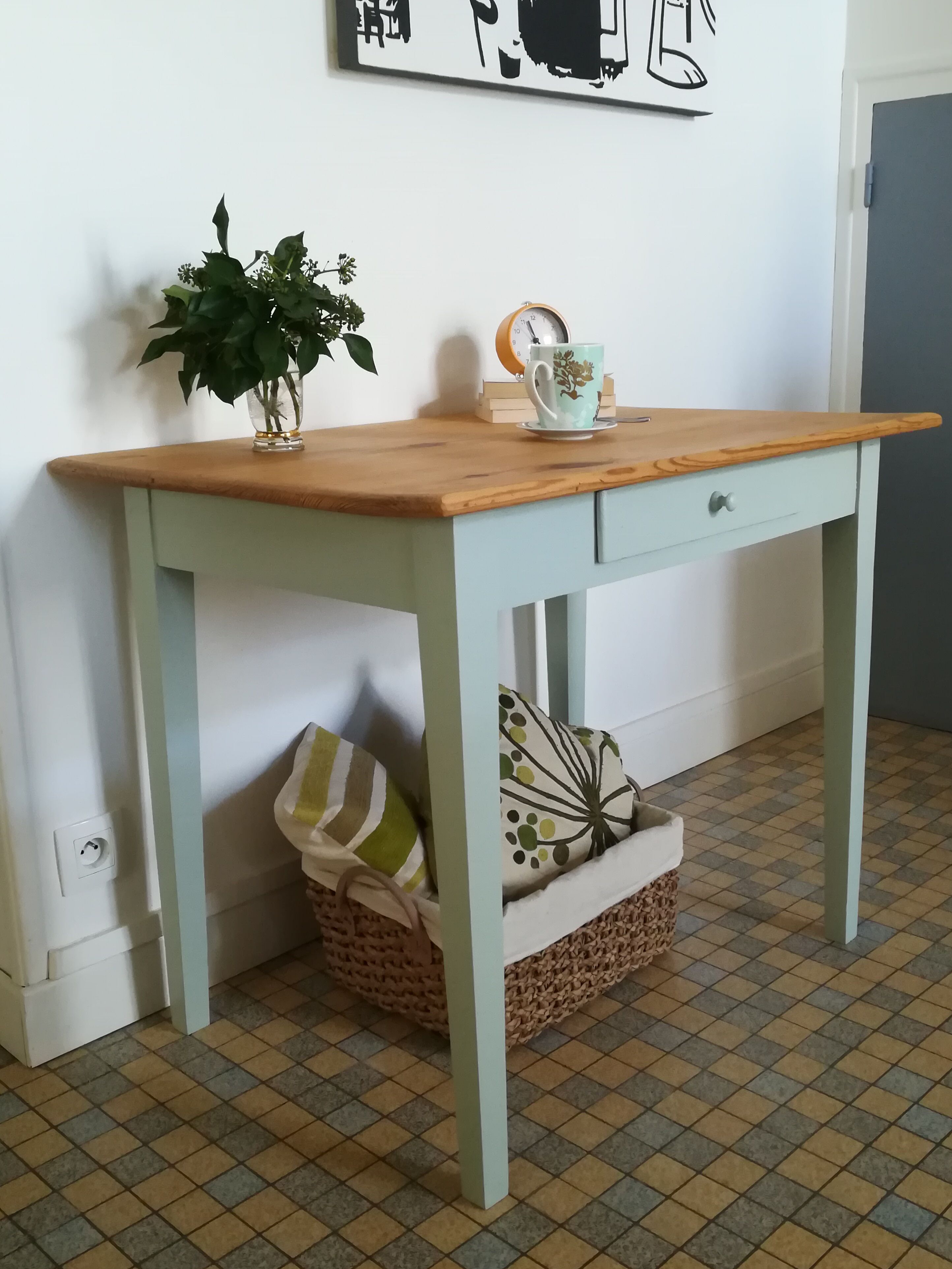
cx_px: 480
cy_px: 622
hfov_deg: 41.8
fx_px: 1247
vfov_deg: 54.0
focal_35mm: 34
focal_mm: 3.83
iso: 320
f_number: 2.2
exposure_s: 1/25
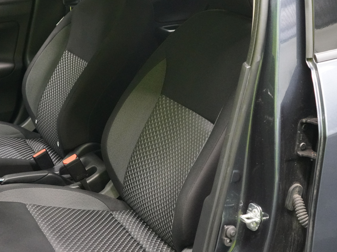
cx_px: 122
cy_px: 156
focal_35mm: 57
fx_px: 555
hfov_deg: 33.6
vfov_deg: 25.6
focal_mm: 28
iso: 6400
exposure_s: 1/40
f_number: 3.5
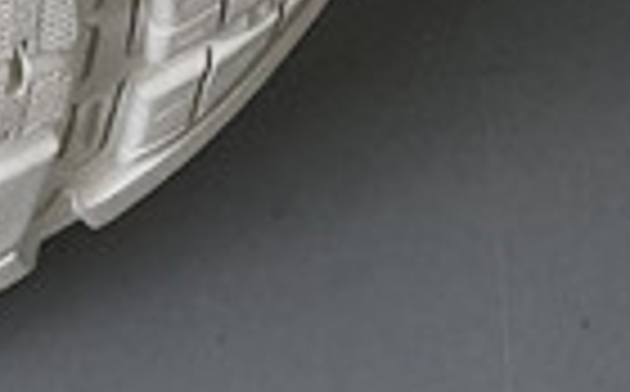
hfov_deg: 8.5
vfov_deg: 6.4
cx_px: -1408
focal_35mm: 197
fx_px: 3377
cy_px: 793
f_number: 1.8
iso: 80
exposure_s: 1/100
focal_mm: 4.25
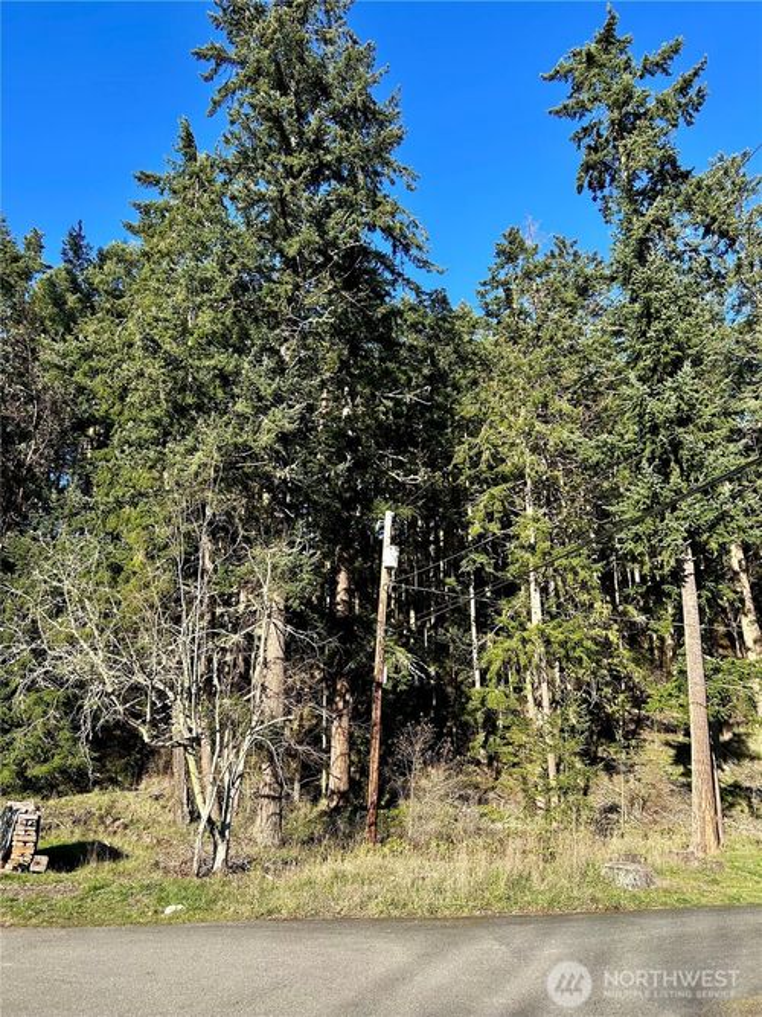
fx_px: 763
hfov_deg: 53.0
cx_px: 381
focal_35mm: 26
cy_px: 508
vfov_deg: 67.3
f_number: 1.5
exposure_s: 1/1038
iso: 50
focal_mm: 5.7
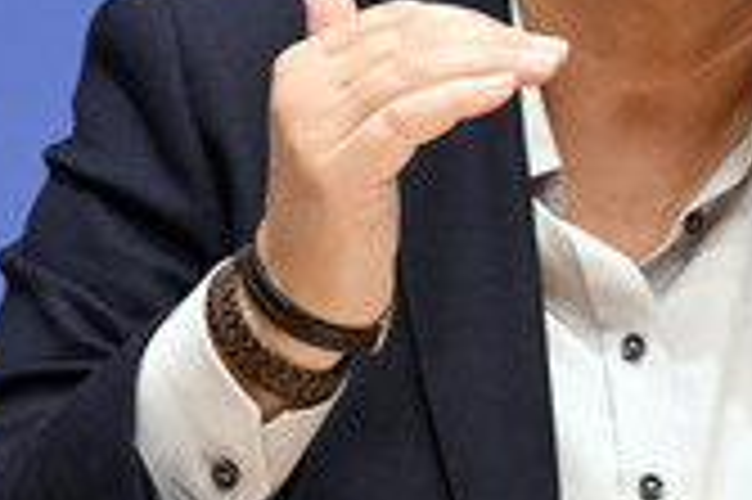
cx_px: 660
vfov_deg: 5.0
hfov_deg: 7.5
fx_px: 5739
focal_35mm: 275
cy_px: -36
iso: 5000
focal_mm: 102
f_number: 5.6
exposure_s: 1/500
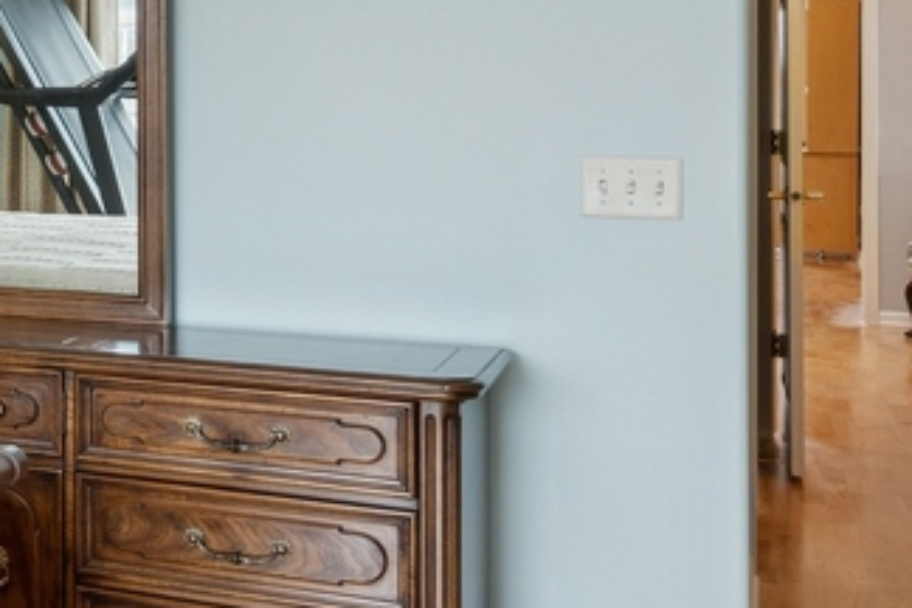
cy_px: 37
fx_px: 1837
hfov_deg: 21.9
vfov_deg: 18.4
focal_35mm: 72
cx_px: -546
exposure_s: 1/40
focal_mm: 14.5
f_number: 9
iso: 200
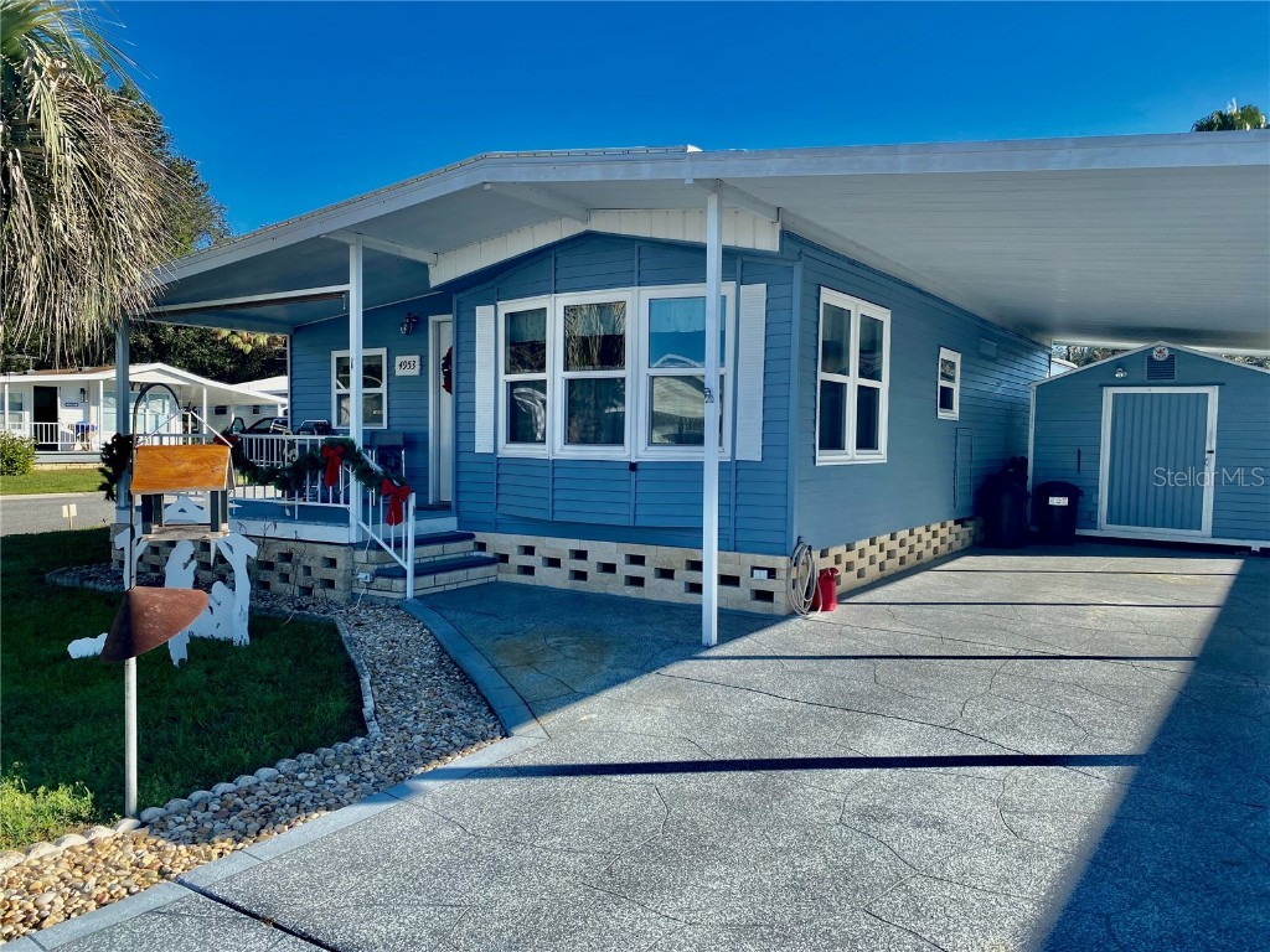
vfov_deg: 53.1
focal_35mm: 26
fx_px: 954
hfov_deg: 67.3
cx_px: 635
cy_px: 476
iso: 32
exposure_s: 1/1727
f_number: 1.8
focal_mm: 4.25
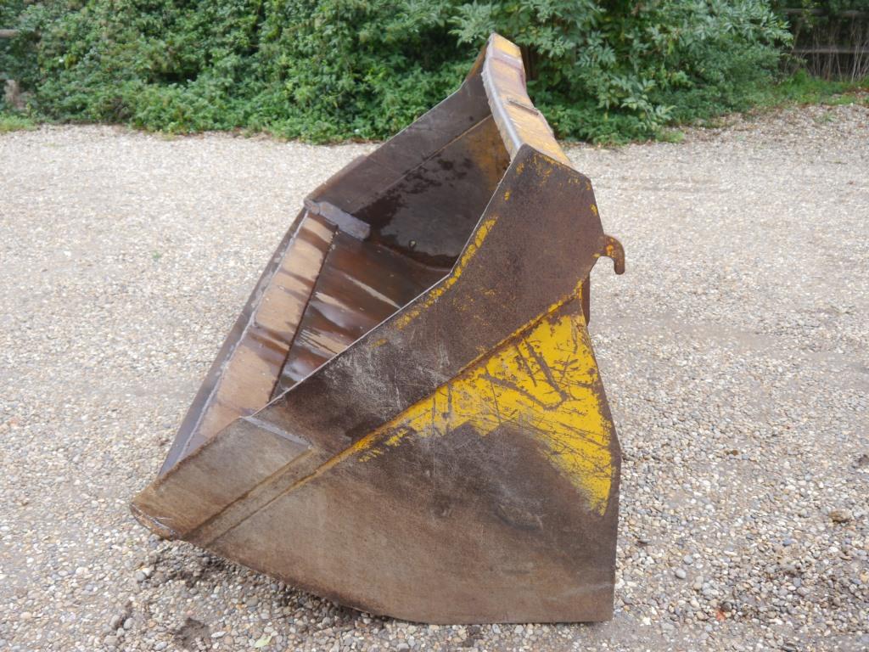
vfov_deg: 44.2
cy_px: 326
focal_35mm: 32
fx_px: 803
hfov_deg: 56.8
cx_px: 434
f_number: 4.5
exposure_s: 1/100
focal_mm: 16
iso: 160
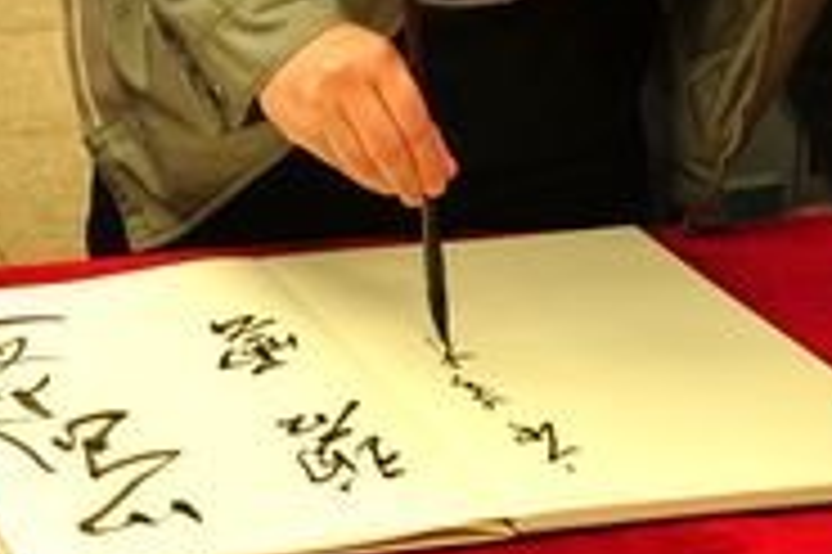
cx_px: -126
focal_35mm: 107
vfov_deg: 12.3
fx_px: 2471
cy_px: -205
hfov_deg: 18.3
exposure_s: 1/25
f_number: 3.8
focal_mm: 22
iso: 200
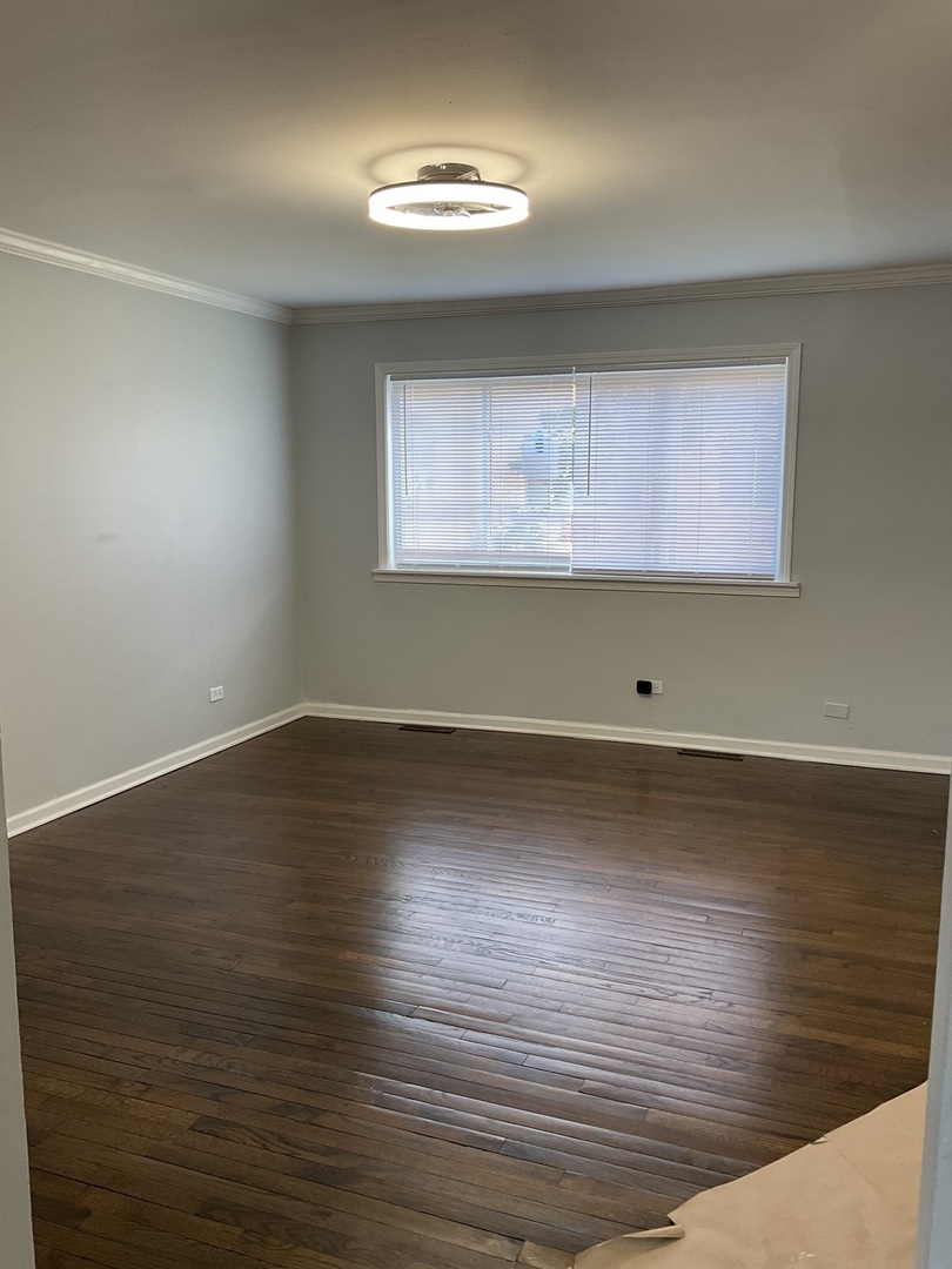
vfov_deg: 61.7
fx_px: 1063
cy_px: 634
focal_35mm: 29
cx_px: 476
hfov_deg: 48.2
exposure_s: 1/60
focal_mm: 3
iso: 40
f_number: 1.8
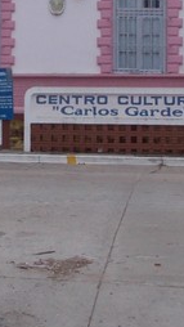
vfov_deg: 22.8
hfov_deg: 12.8
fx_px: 797
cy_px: 57
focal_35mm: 92
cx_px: -37
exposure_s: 1/320
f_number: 5.4
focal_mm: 4
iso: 80
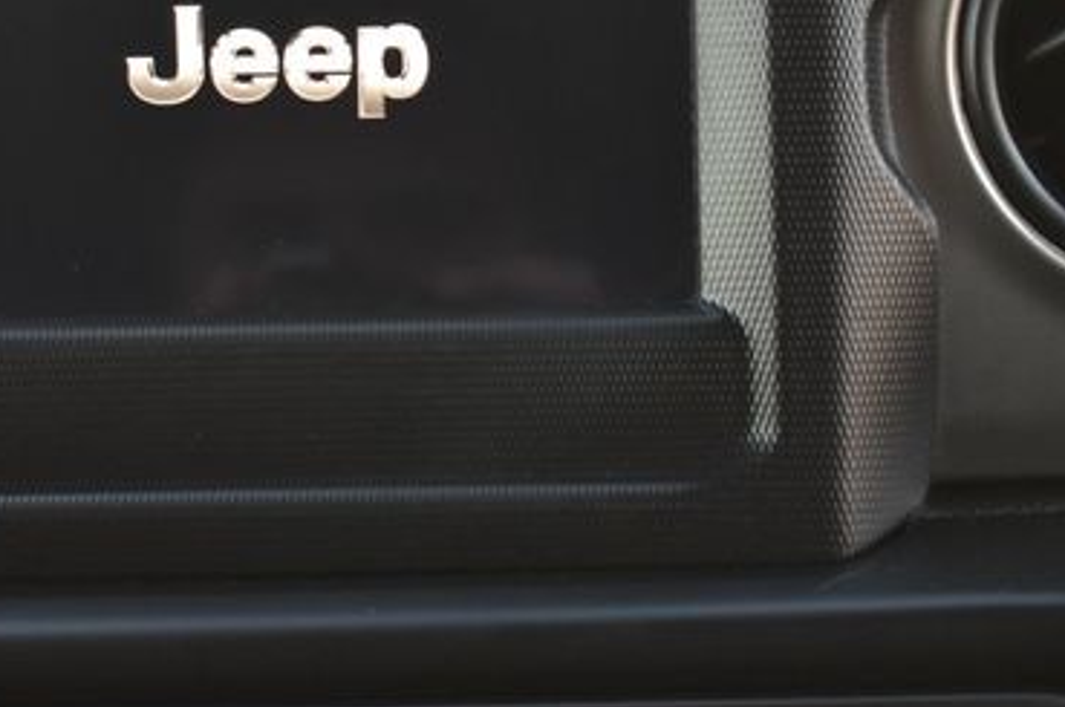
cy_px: 101
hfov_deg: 16.3
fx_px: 3693
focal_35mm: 125
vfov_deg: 10.9
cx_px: 237
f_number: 6.3
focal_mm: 48
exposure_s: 1/15
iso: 1100
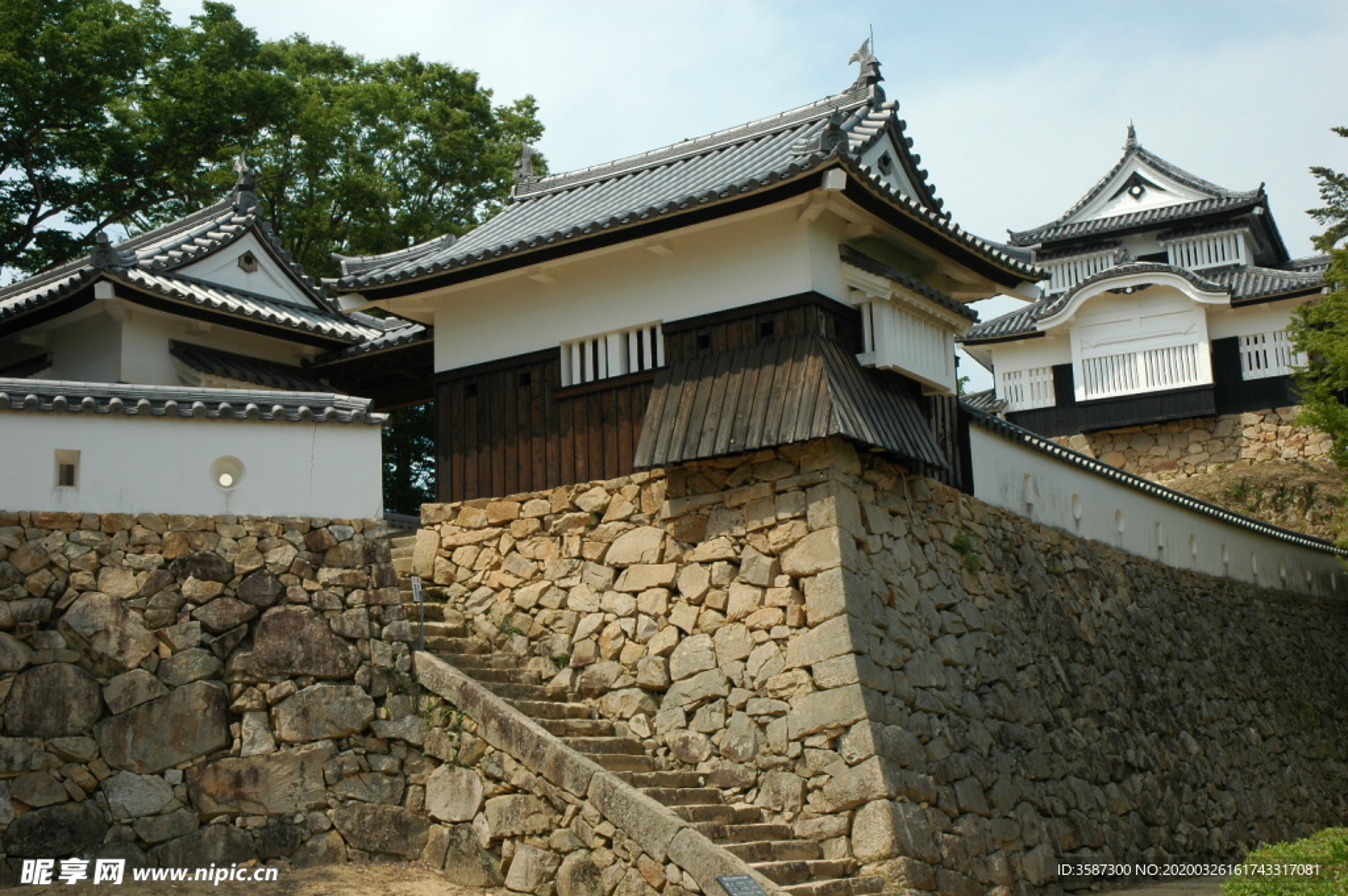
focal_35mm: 46
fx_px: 1740
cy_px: 448
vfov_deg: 28.9
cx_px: 674
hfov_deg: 42.4
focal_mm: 31
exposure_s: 1/250
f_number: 10
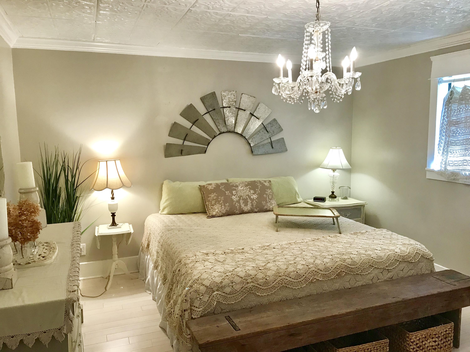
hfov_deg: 63.4
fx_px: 380
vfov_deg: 49.7
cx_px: 235
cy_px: 176
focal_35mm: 28
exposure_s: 1/30
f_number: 1.8
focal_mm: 3.99
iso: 25
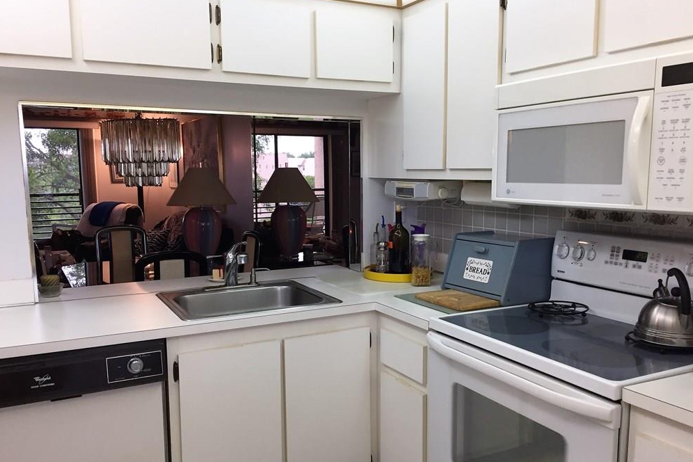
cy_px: 252
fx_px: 597
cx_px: 348
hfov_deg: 60.3
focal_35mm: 31
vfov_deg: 42.3
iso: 40
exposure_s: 1/30
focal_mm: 4.15
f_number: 2.2
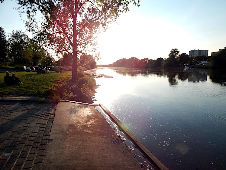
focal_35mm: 23
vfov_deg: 58.9
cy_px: 85
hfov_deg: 73.9
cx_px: 113
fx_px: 150
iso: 125
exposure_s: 1/1250
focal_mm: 4
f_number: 3
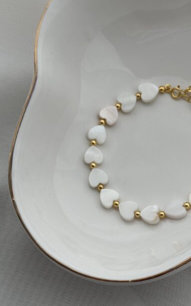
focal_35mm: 67
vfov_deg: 30.6
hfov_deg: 19.2
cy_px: 171
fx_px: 558
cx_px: 150
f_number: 1.78
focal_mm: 6.86
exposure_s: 1/231
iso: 80
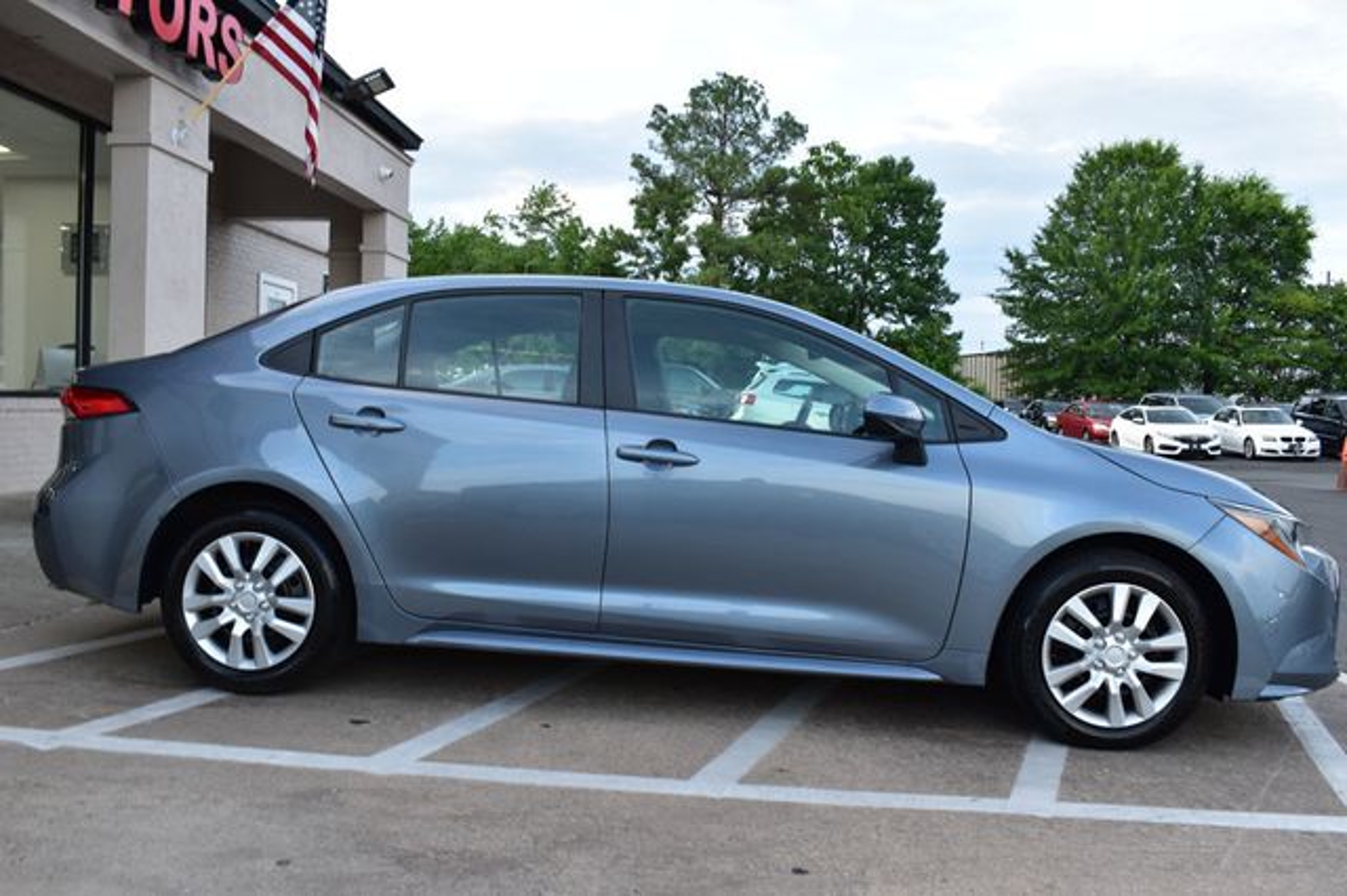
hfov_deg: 62.0
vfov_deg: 43.6
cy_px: 448
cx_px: 674
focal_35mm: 30
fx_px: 1122
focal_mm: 20
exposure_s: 1/60
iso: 400
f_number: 8
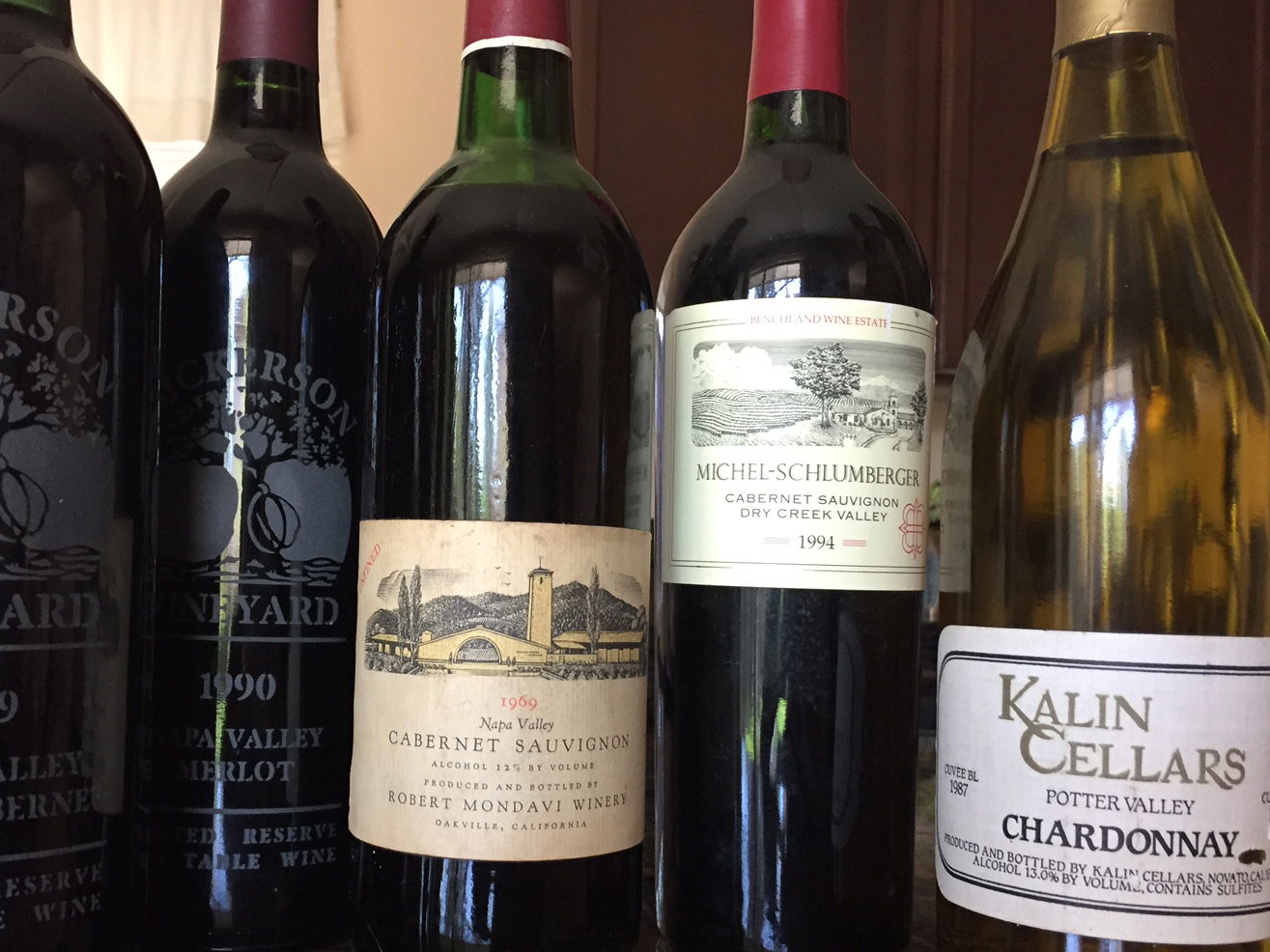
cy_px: 562
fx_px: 1321
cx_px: 562
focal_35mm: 36
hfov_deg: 51.2
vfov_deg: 39.5
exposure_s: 1/30
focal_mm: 4.15
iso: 125
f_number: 2.2
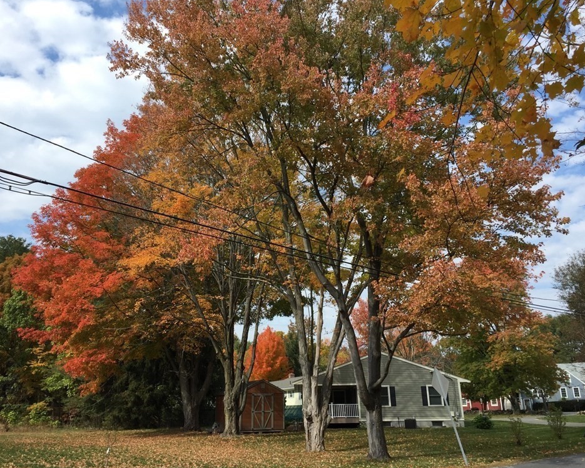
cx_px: 290
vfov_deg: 47.1
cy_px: 232
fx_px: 537
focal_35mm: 31
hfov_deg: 57.2
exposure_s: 1/1199
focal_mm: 4.15
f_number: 2.2
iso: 32
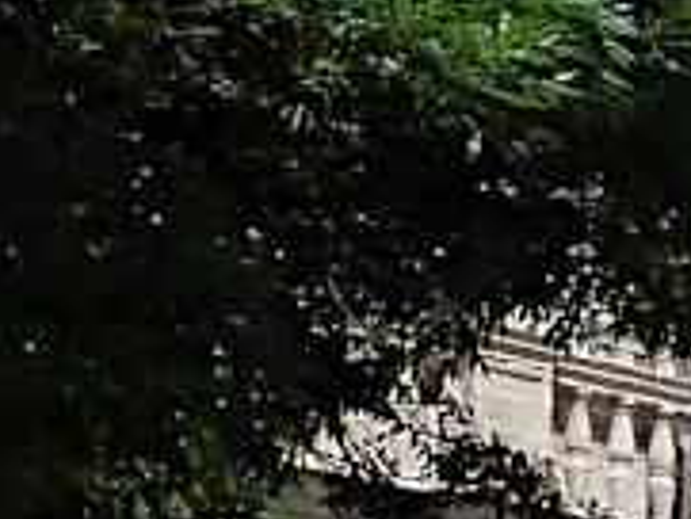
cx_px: 1428
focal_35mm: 166
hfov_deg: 10.8
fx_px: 3316
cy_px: 301
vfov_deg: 9.0
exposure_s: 1/400
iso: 125
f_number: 5.6
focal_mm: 4.1
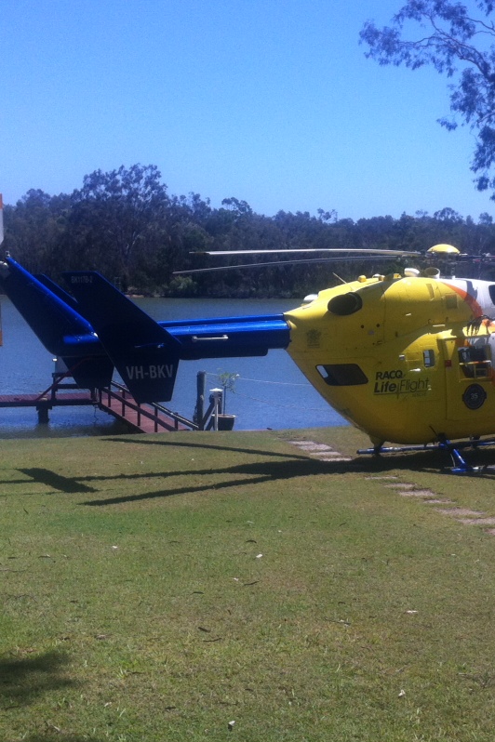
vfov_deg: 33.8
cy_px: 293
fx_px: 1217
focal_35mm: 59
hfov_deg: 22.7
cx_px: 380
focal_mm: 3.85
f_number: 2.8
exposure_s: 1/1257
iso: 80
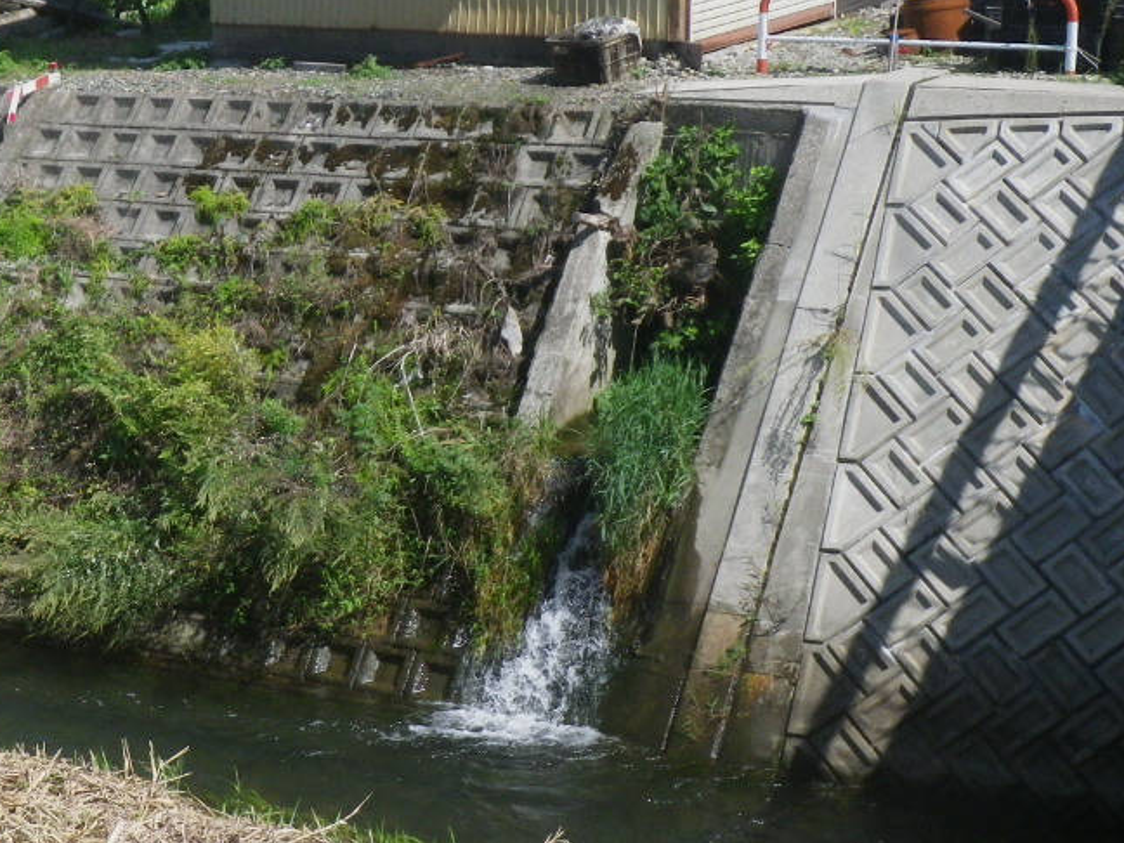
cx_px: 85
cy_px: 441
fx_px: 2695
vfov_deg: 17.8
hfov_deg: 22.9
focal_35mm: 83
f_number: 5
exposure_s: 1/640
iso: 160
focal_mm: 7.5
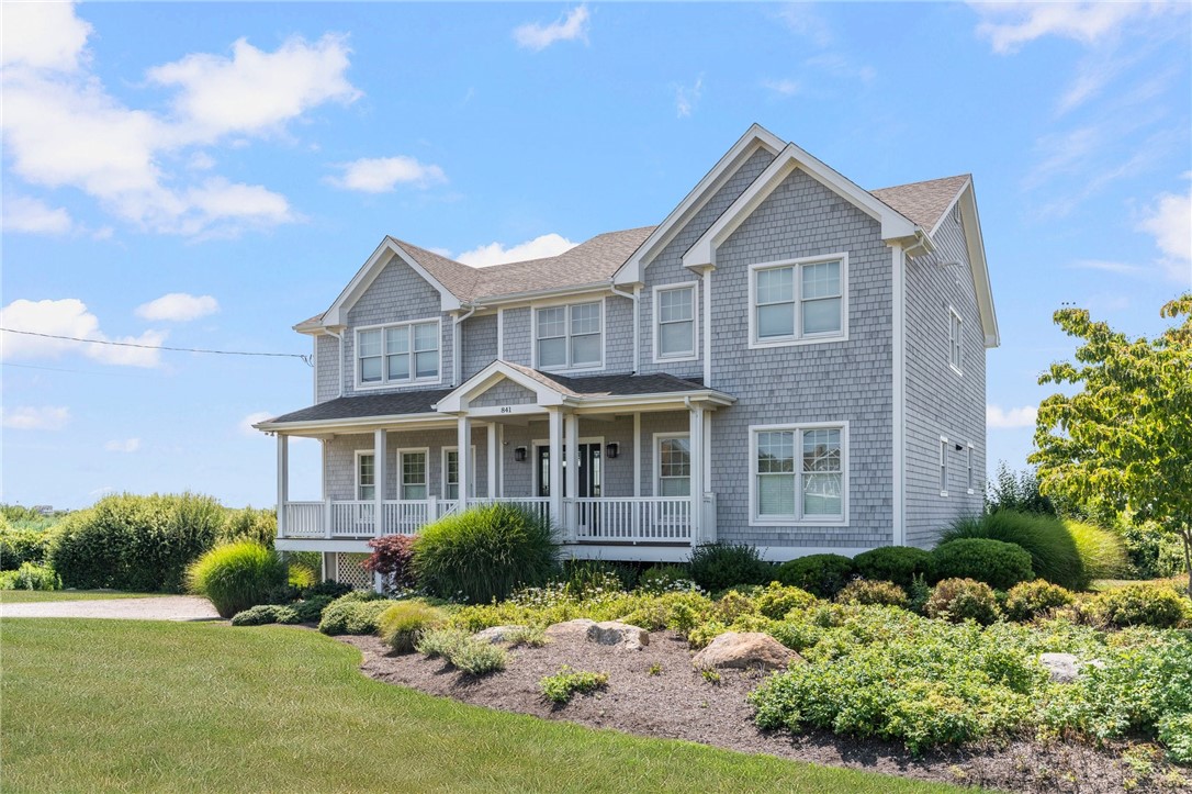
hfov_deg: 65.5
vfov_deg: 46.4
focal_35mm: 28
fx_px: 927
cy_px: 397
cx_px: 596
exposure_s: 1/1000
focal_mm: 28
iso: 320
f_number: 7.1
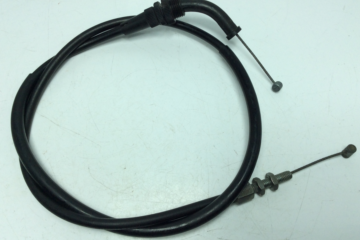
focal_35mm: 34
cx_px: 183
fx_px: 340
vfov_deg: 38.9
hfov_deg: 55.8
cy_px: 115
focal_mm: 3.3
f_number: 2.4
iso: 32
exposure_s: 1/525
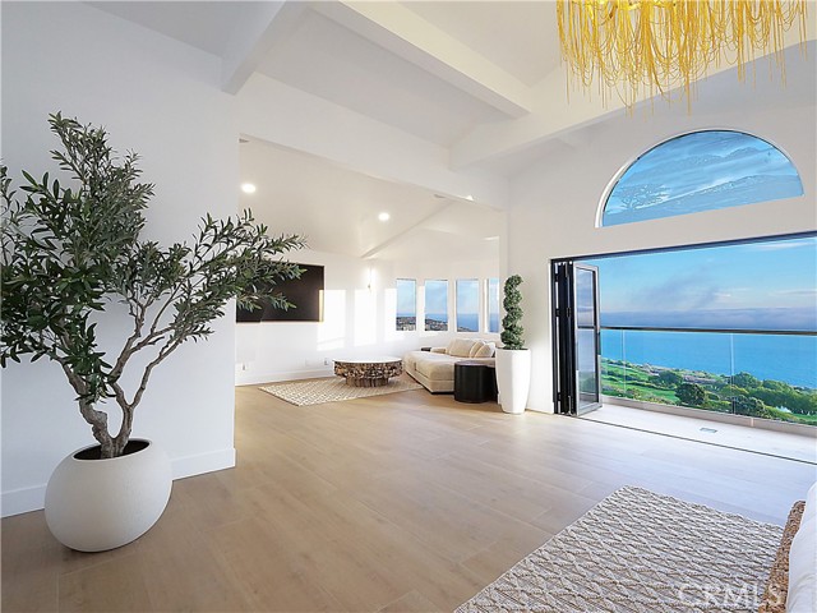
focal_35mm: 16
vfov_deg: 78.1
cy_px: 306
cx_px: 408
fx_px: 378
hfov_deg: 94.5
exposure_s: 1/80
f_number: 8
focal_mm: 8
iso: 1600
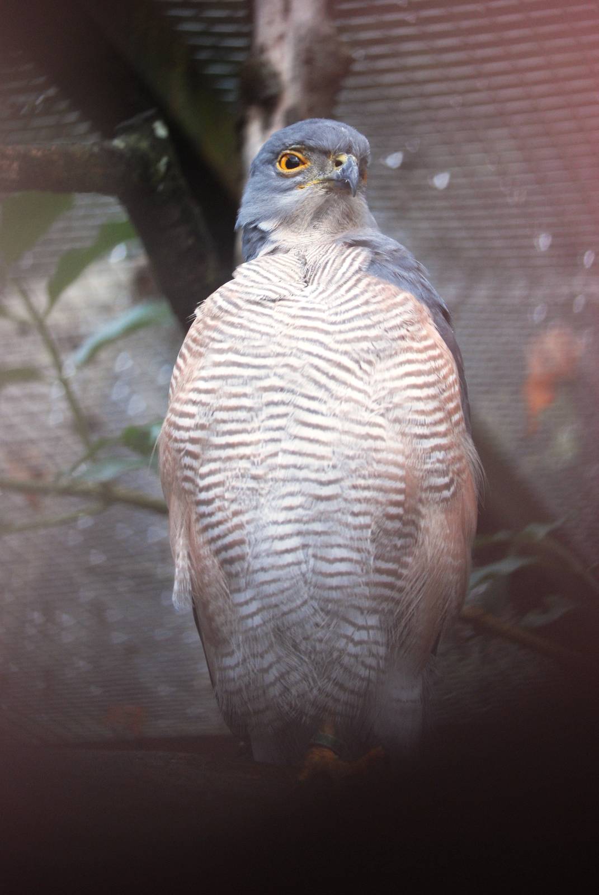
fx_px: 3733
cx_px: 300
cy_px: 448
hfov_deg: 9.2
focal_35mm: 150
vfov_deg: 13.7
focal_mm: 100
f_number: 4.5
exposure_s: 1/320
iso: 400
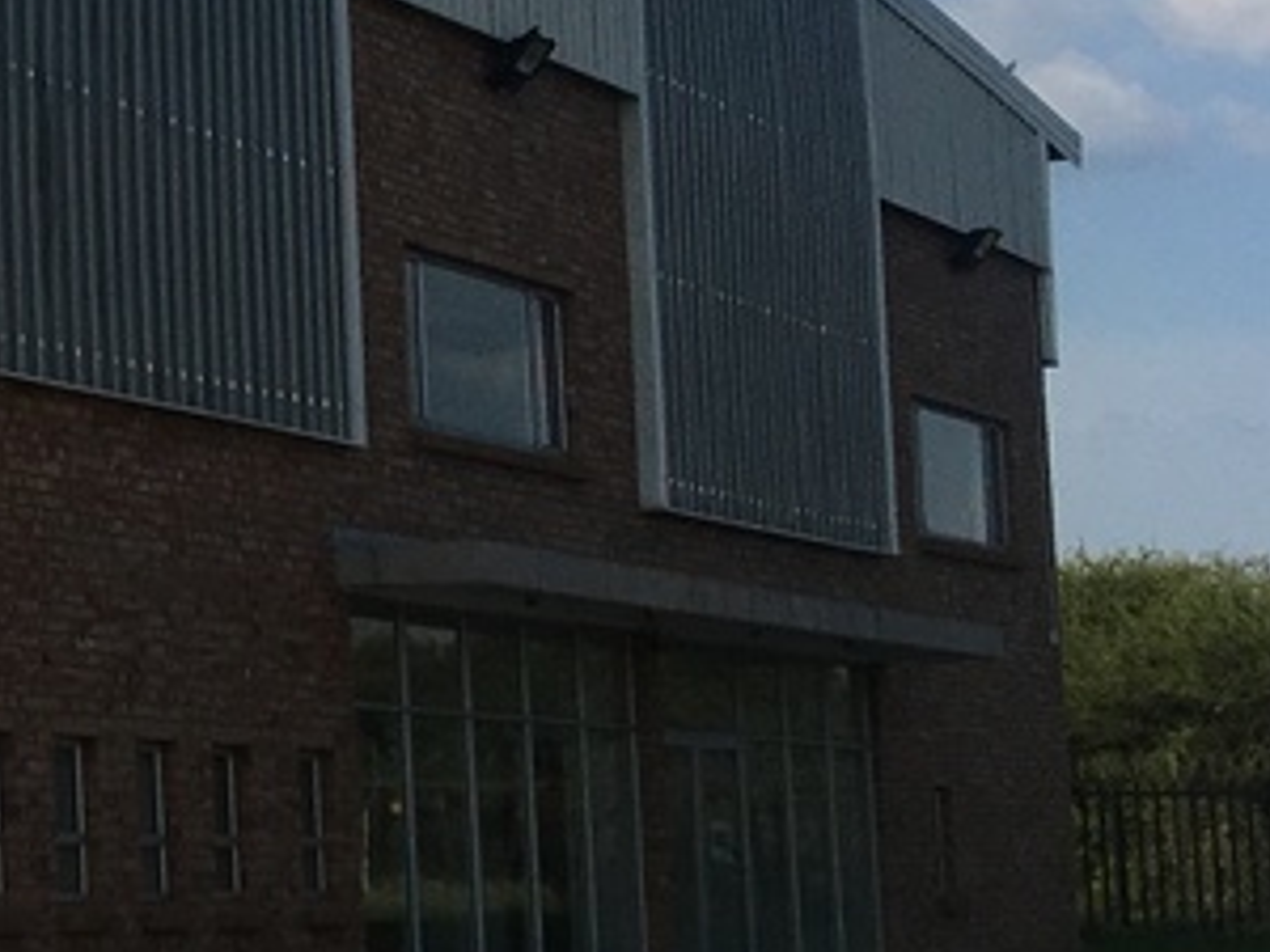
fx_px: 4256
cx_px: -1164
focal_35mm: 116
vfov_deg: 12.7
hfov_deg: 14.5
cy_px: 237
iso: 25
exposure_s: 1/3663
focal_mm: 4.15
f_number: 2.2
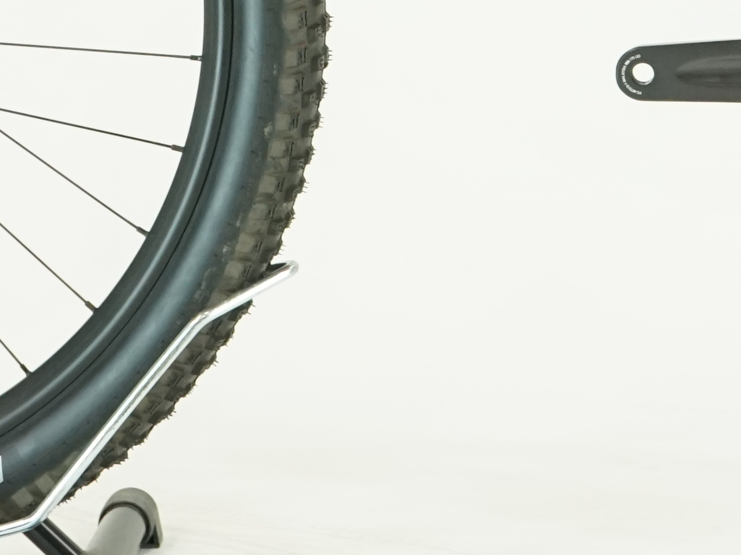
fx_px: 4709
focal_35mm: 220
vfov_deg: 6.6
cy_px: -354
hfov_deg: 9.0
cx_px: 706
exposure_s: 1/200
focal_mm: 52
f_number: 5.6
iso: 1600
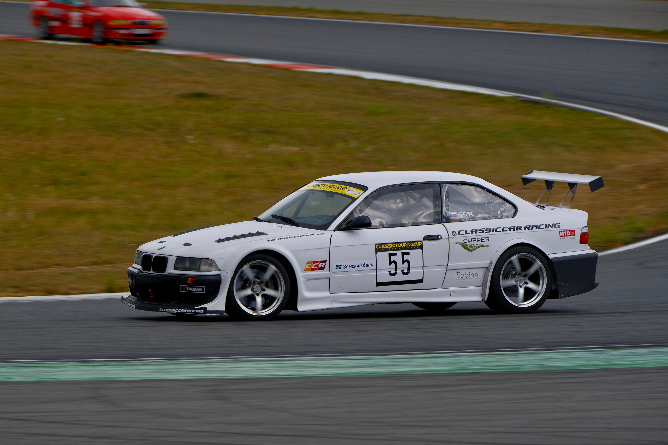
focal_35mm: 287
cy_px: 222
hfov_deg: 7.2
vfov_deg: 4.8
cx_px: 334
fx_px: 5325
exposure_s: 1/250
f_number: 8
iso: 160
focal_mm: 191.6
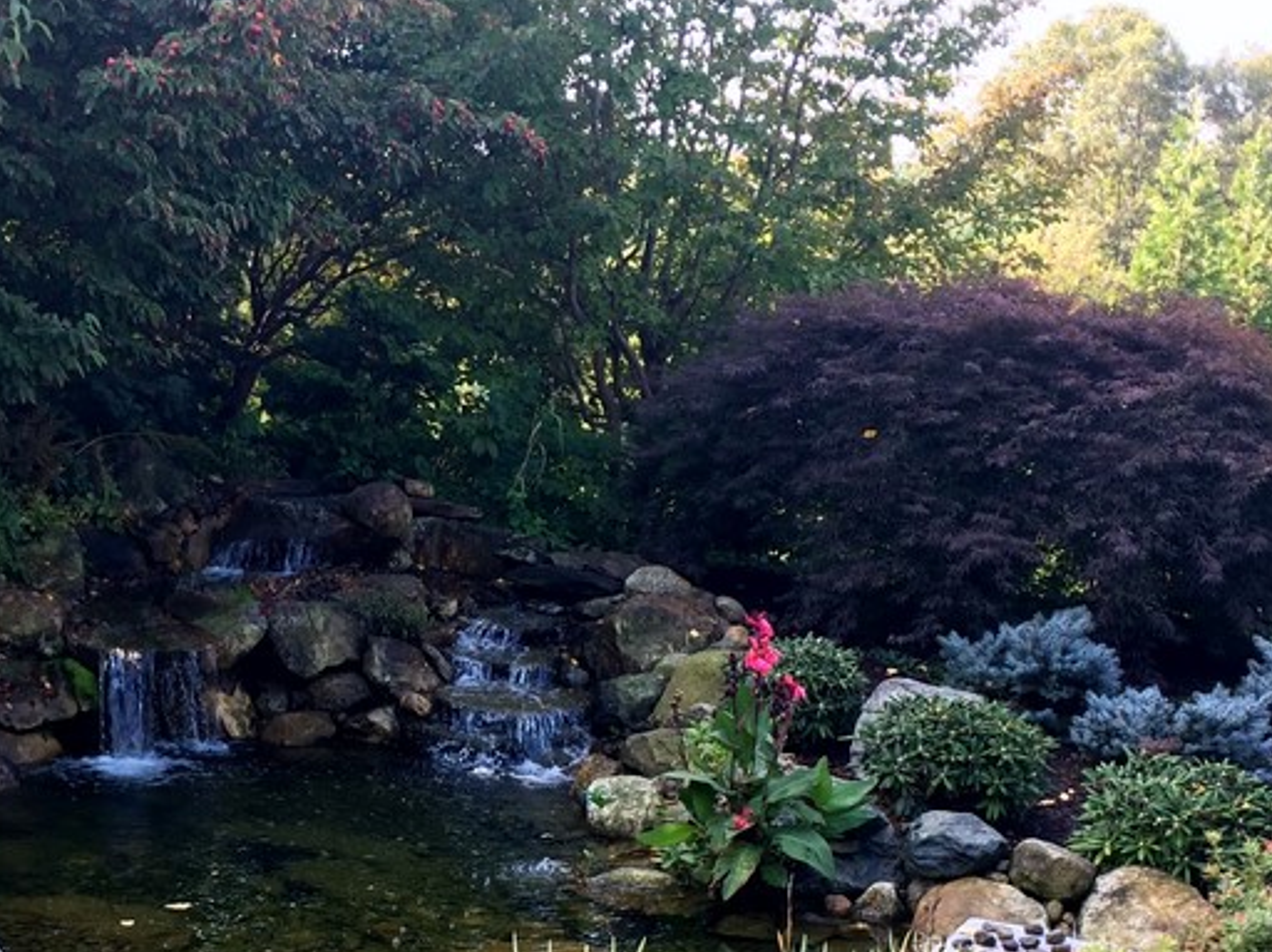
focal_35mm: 58
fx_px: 2129
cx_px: 330
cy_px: 772
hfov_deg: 32.7
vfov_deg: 24.7
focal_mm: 4.15
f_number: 2.2
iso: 40
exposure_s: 1/120
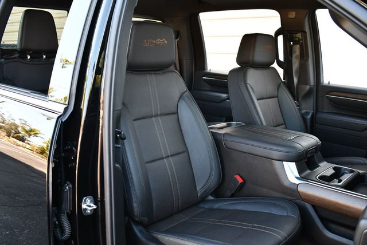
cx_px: 184
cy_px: 122
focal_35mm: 36
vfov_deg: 36.9
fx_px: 367
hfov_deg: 53.1
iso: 800
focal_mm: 18
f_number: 3.5
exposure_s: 1/200
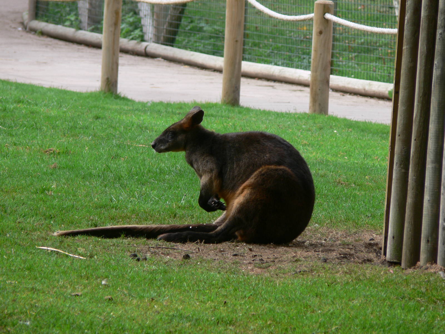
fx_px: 5399
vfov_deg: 3.5
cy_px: 167
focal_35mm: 420
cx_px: 222
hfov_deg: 4.7
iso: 80
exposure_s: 1/100
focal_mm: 88.8
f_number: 5
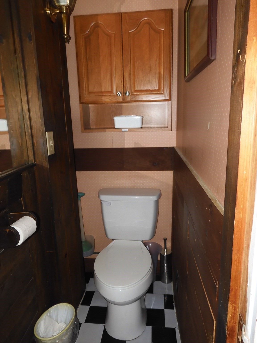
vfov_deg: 71.6
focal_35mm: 24
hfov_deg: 56.8
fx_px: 238
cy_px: 172
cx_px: 128
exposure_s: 1/30
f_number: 3.4
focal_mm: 4.3
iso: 200
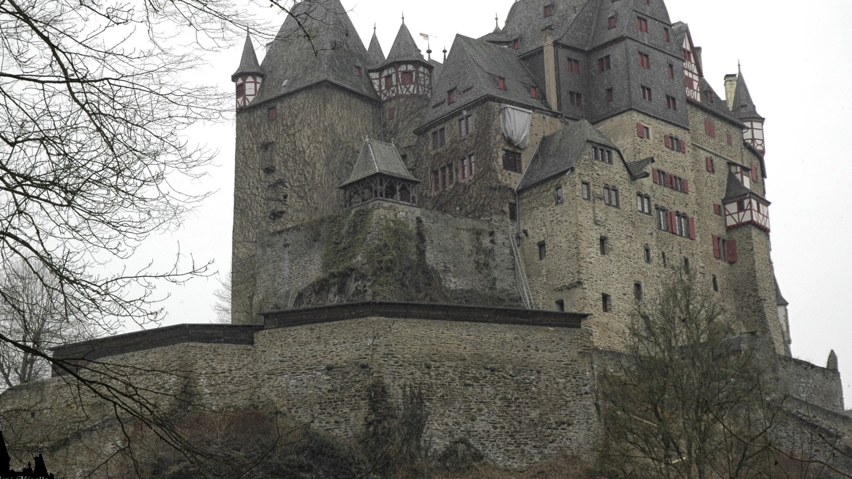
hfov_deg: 26.2
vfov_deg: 14.9
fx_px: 1830
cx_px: 439
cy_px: 197
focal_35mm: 81
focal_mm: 48
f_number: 6.3
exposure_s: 1/160
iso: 200
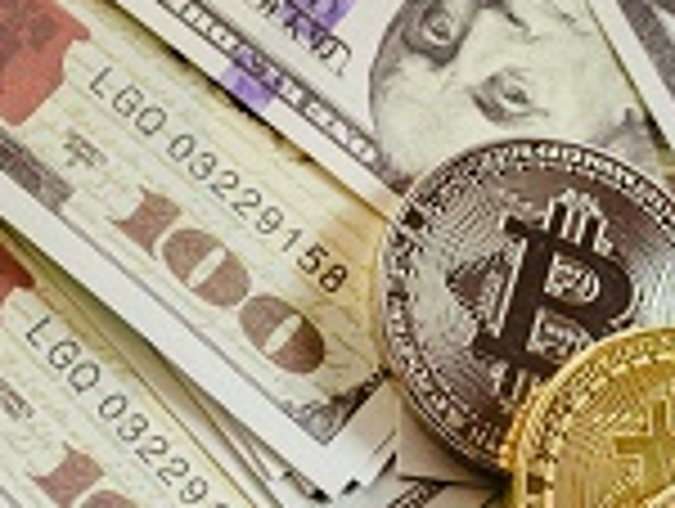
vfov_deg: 9.2
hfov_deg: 12.3
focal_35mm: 160
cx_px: 207
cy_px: 636
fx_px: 3125
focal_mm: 50
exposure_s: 1/90
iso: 200
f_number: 8
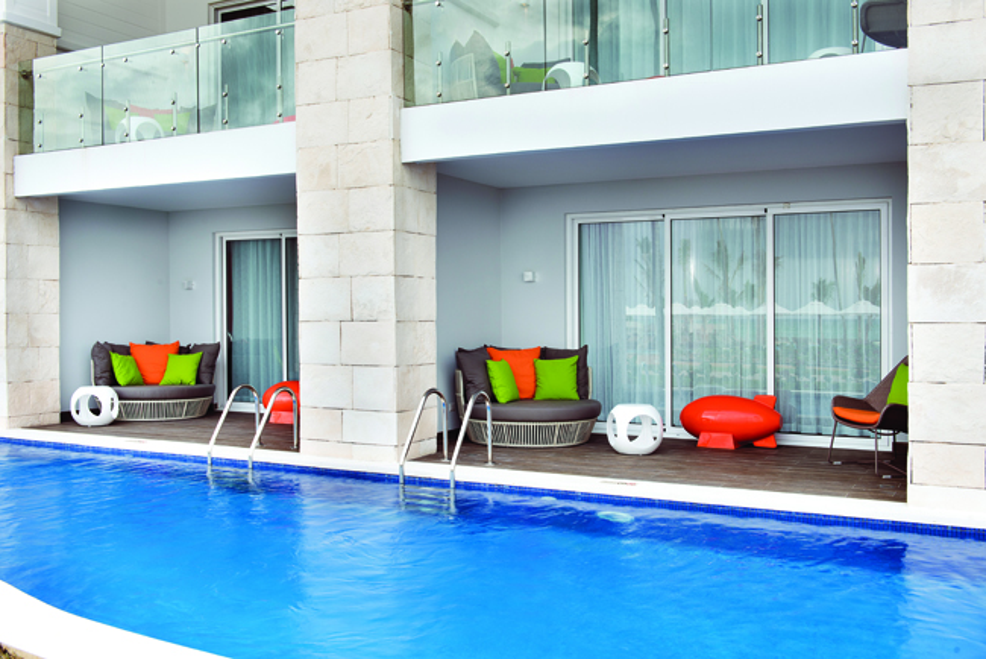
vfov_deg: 38.9
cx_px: 493
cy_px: 330
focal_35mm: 34
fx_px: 932
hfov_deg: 55.8
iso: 100
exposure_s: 1/6
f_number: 11
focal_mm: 34
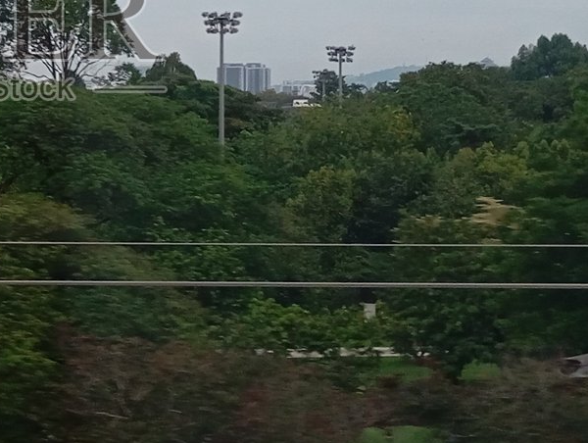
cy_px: 42
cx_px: 2
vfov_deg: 13.1
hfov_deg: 17.2
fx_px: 1906
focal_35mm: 112
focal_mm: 4.27
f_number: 1.8
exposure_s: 1/50
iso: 478
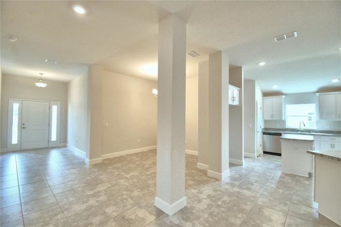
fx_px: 142
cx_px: 170
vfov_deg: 77.2
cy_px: 114
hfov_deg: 100.4
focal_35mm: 15
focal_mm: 10
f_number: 4.5
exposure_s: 1/60
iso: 400
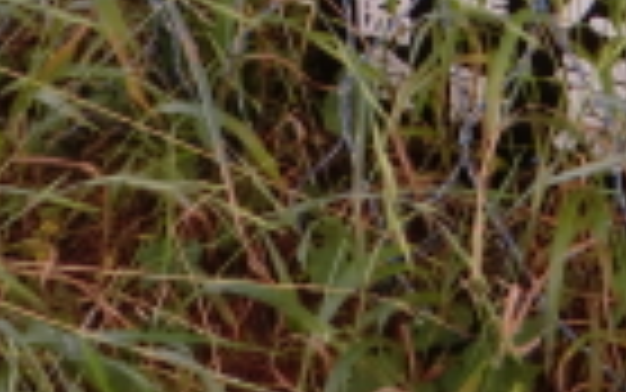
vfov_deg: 9.4
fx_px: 2219
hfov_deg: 15.9
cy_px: -399
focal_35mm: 130
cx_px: 549
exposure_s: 1/60
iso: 160
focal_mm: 6.1
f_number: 3.6
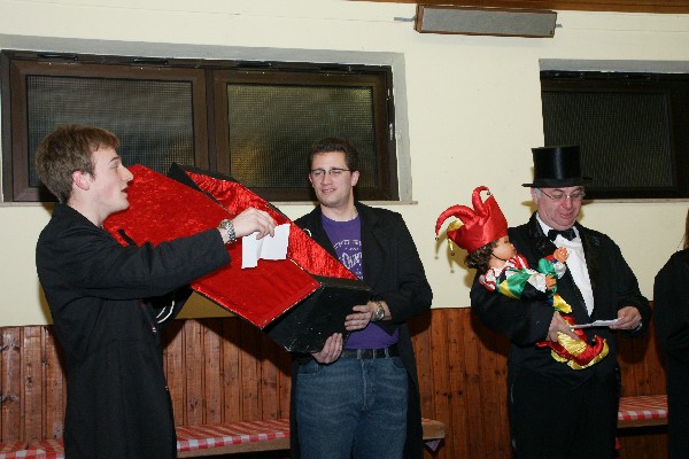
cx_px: 344
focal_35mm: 45
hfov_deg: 43.6
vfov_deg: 29.9
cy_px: 230
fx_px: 861
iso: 800
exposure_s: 1/60
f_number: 10
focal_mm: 30
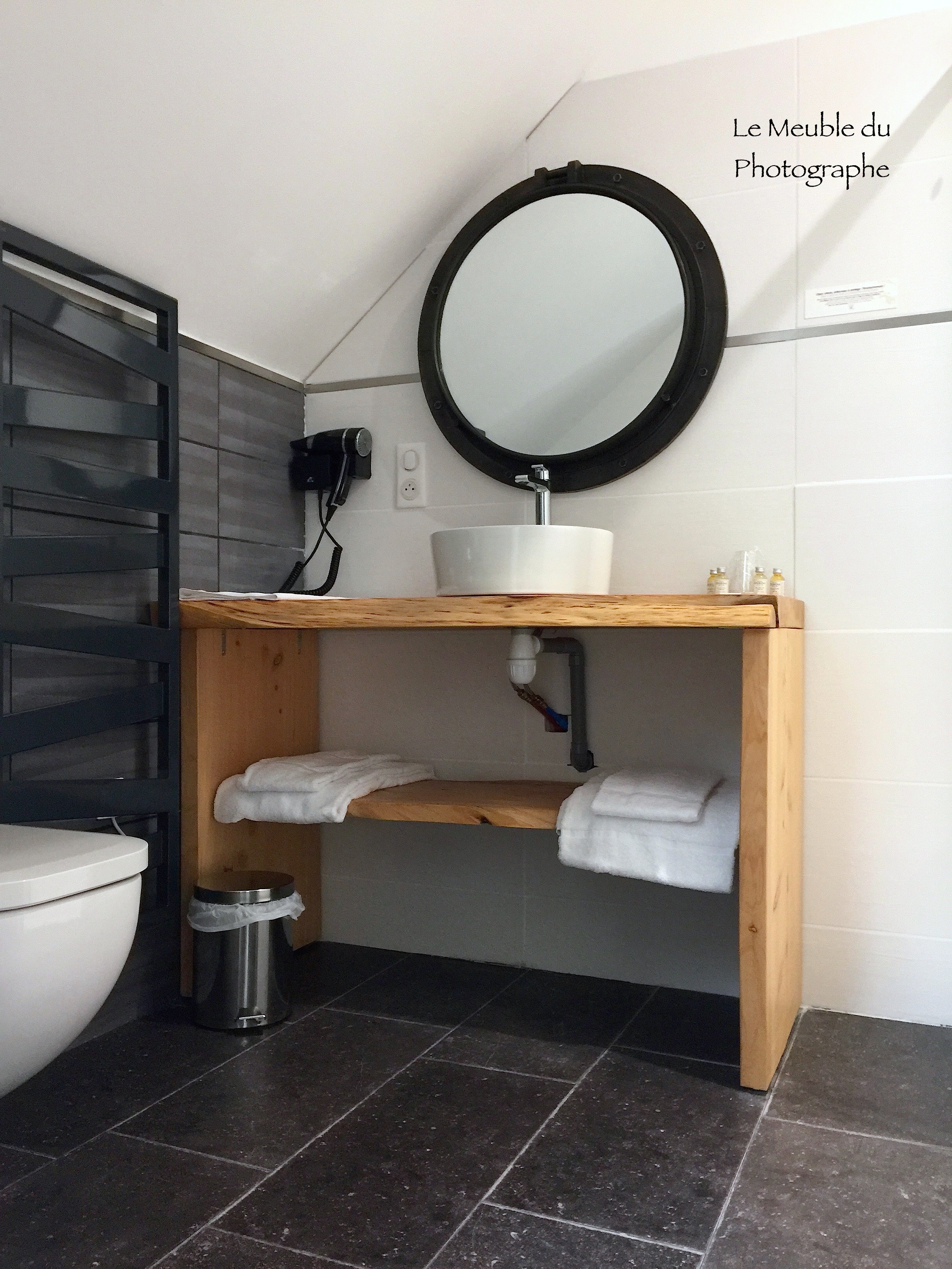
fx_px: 1063
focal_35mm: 29
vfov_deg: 61.7
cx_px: 476
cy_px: 634
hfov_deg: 48.2
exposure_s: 1/17
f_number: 2.2
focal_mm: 4.15
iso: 125
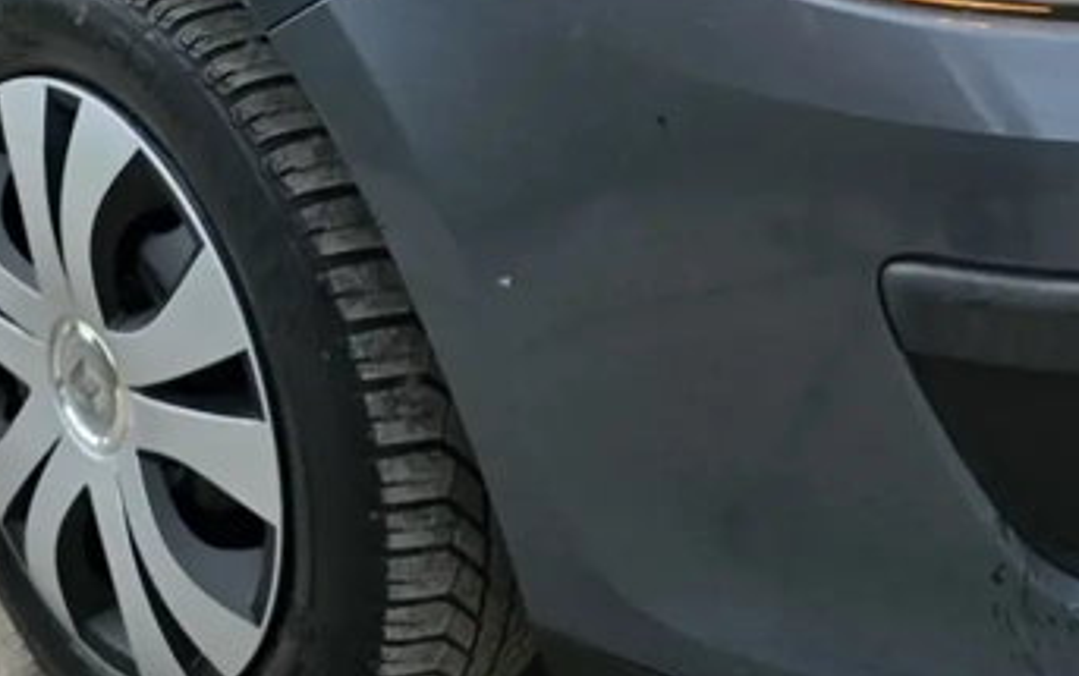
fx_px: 2090
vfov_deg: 17.3
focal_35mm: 71
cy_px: -201
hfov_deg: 28.9
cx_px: 494
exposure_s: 1/180
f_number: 1.7
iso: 160
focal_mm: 6.3
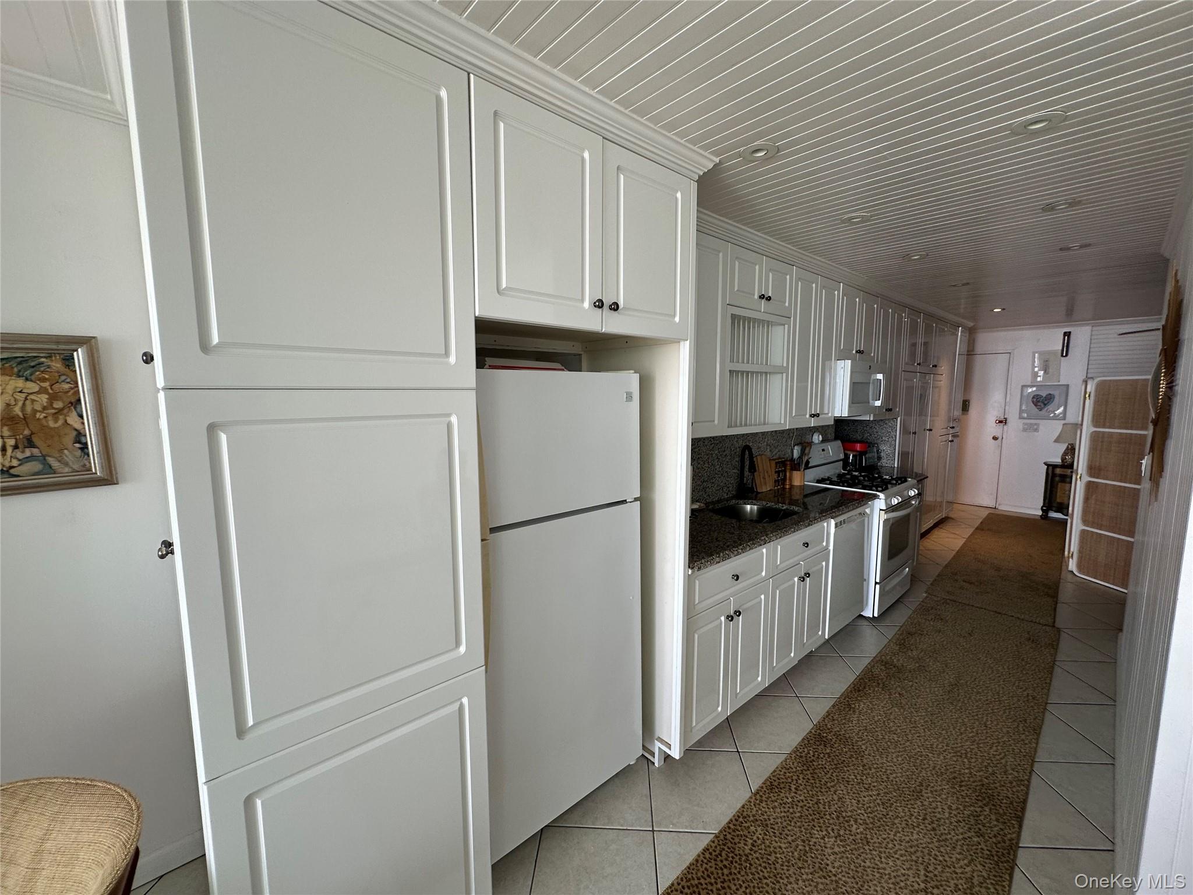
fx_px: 482
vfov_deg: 85.7
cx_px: 596
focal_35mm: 14
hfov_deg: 102.1
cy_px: 448
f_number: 2.2
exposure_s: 1/99
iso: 64
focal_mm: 2.22
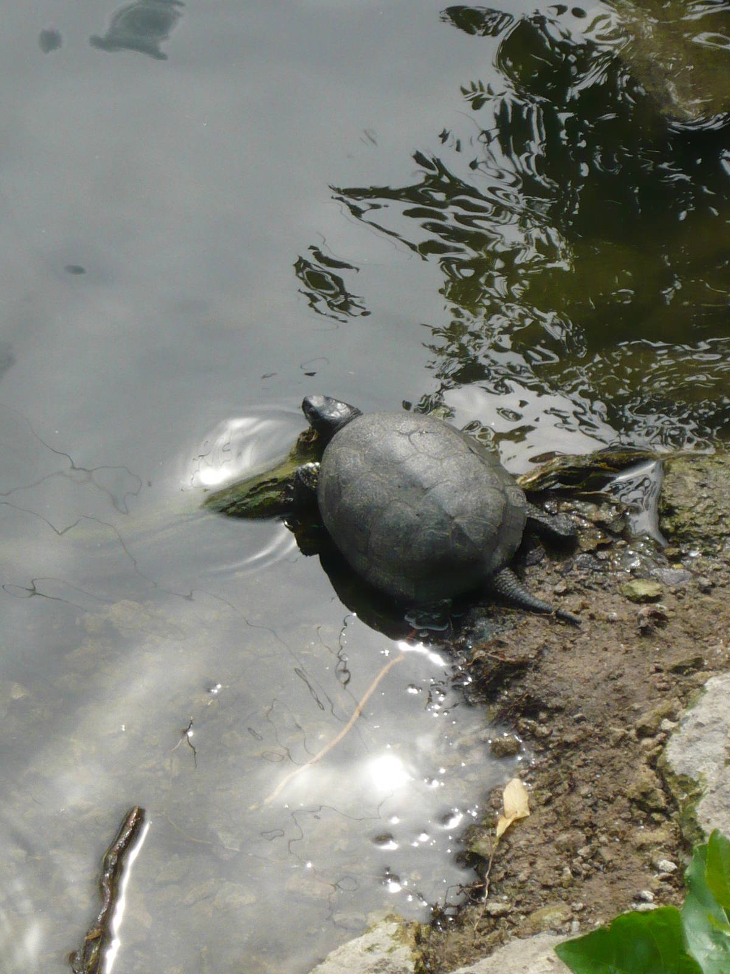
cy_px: 487
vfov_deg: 12.3
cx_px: 365
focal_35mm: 160
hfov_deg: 9.3
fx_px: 4499
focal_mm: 16.5
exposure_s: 1/500
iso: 200
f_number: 5.1
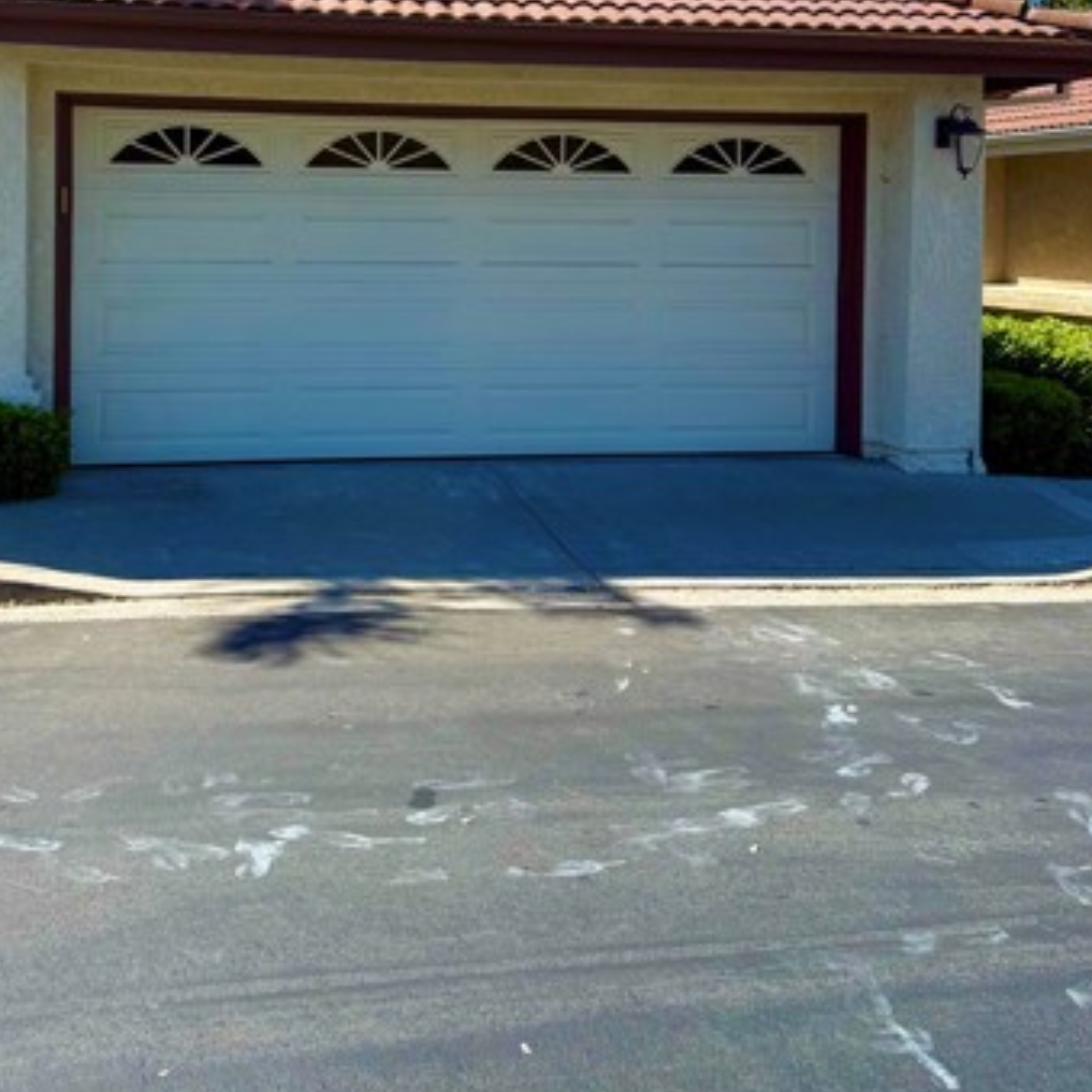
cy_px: 238
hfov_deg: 41.3
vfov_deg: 40.4
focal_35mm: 40
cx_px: 364
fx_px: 1428
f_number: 1.78
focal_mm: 6.76
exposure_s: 1/4167
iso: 80
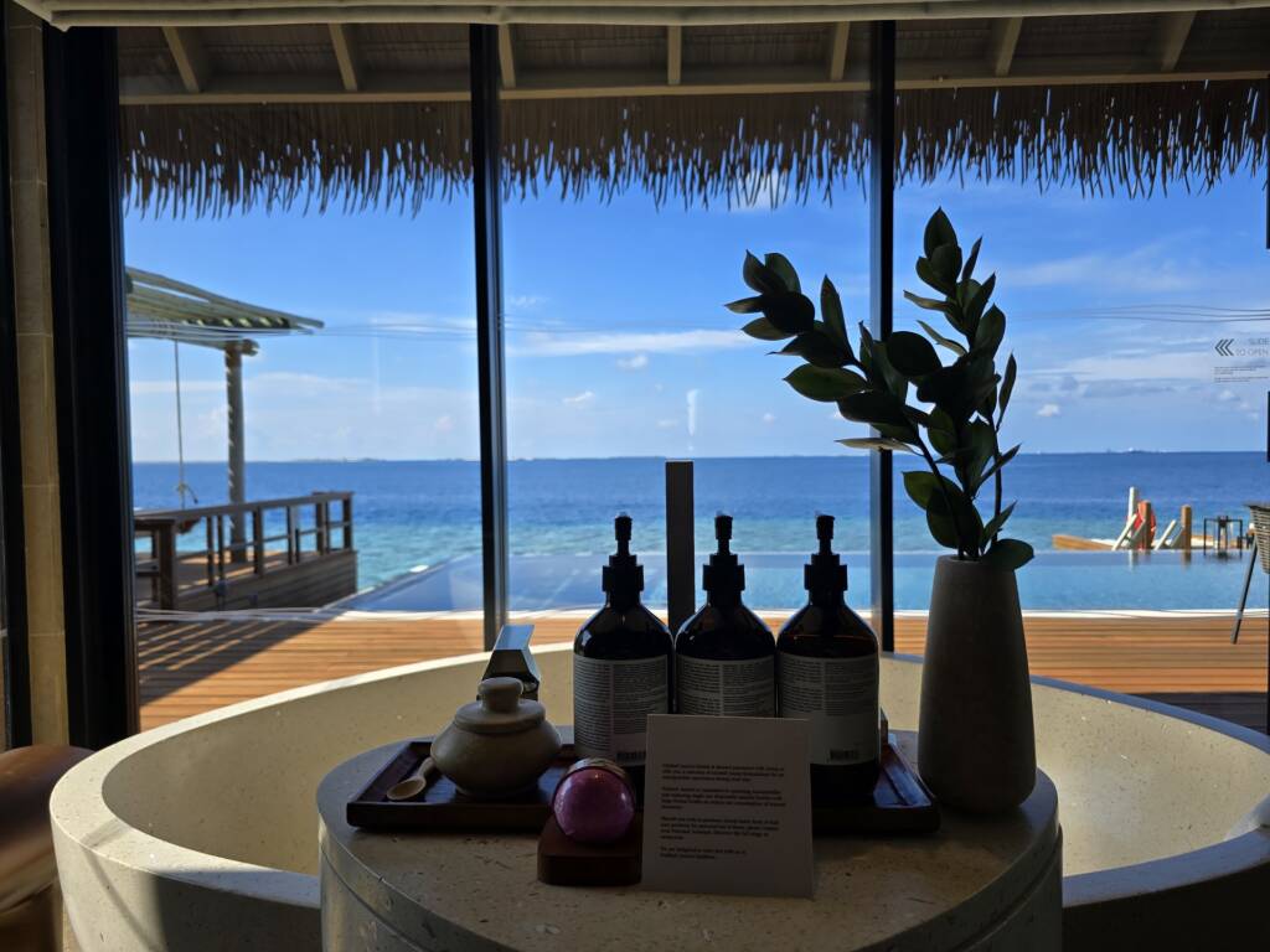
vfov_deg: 58.9
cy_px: 476
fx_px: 844
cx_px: 635
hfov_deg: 73.9
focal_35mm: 23
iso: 12
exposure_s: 1/484
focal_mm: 6.3
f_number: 1.7
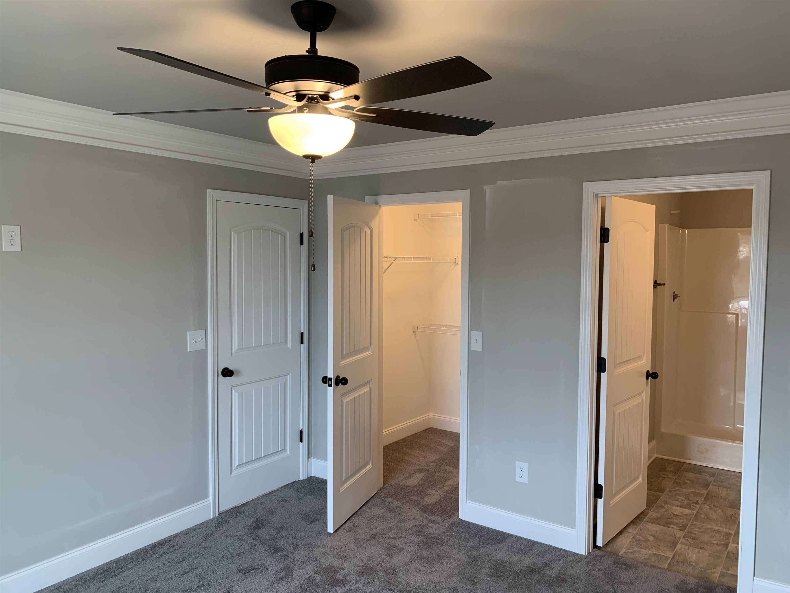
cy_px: 296
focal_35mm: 26
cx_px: 395
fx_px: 593
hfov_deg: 67.3
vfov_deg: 53.1
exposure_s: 1/60
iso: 64
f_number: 1.8
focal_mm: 4.25
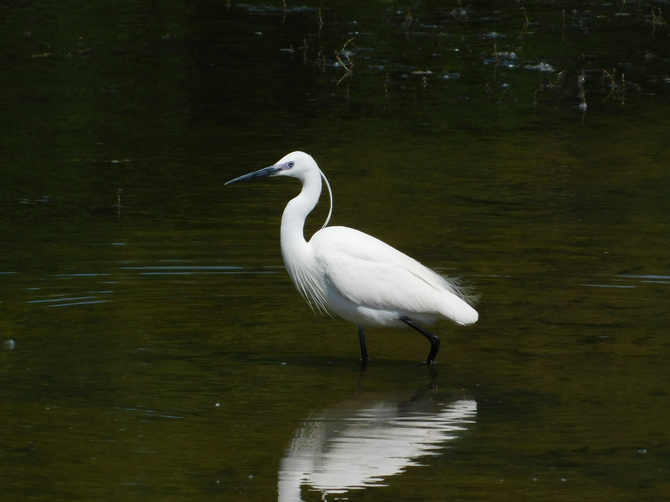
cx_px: 335
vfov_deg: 1.6
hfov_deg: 2.2
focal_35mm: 914
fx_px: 17691
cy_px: 251
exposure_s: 1/800
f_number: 6.5
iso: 125
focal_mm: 160
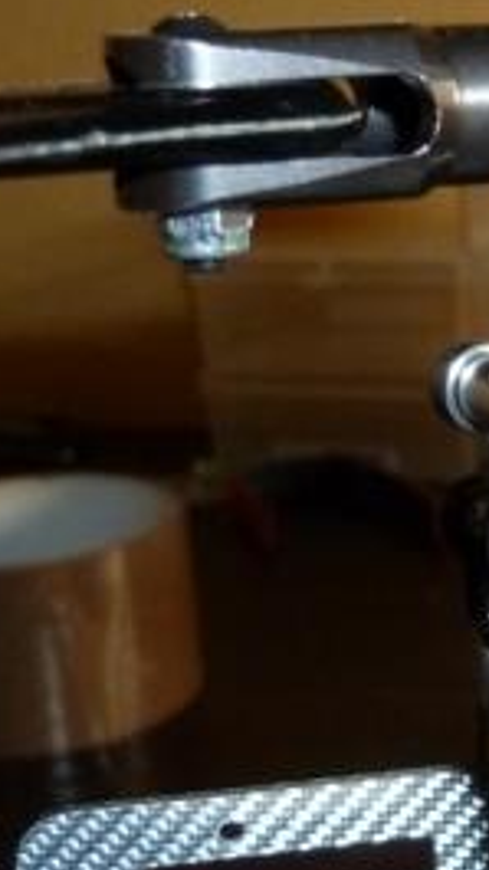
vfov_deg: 26.8
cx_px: 683
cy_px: 473
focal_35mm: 79
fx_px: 1822
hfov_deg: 14.5
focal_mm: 5
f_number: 3.4
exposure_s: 1/30
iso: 400
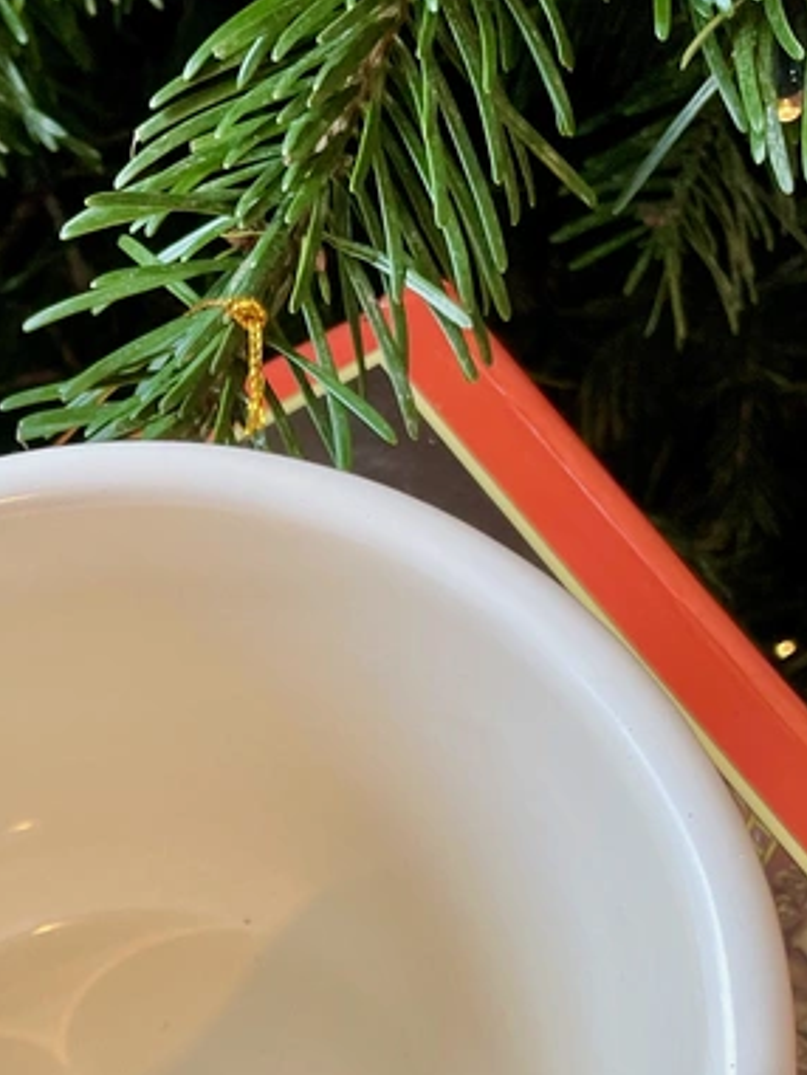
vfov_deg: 30.7
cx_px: 158
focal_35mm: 60
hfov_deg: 24.0
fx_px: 1864
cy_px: 971
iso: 80
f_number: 1.6
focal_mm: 4.2
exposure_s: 1/102
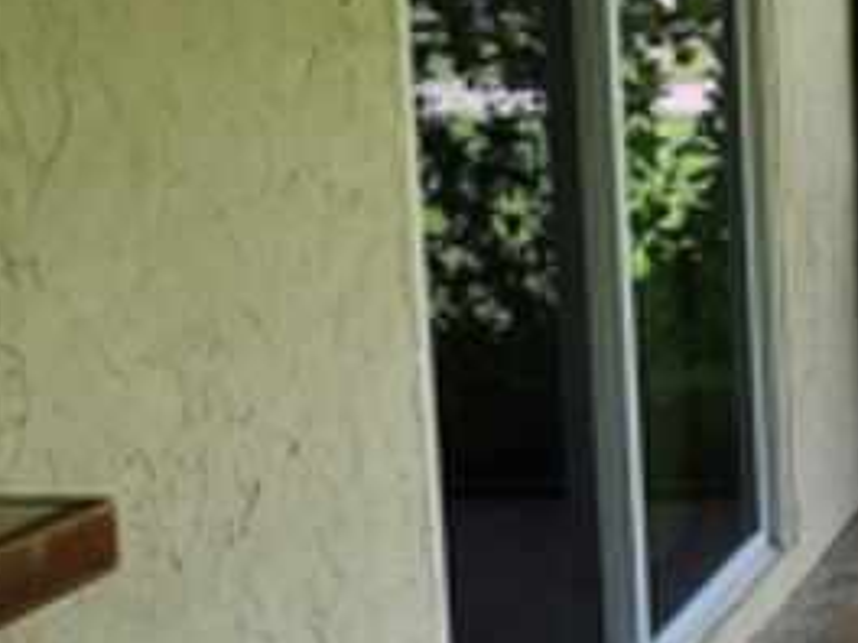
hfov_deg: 23.7
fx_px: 1562
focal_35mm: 63
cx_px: 1326
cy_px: 188
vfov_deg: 23.1
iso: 50
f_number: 2.2
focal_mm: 2.2
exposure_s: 1/322
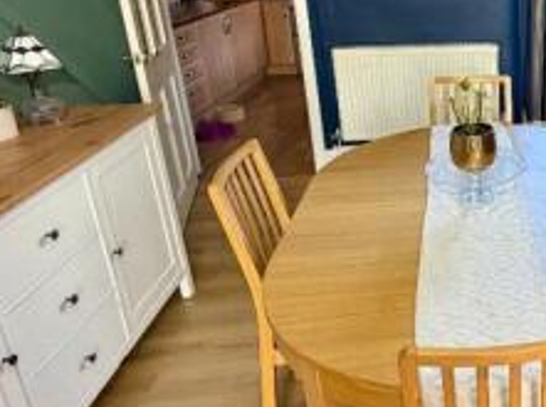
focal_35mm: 37
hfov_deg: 41.4
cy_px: 122
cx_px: 582
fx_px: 583
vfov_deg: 37.9
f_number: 2.2
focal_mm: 2.22
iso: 320
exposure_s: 1/77
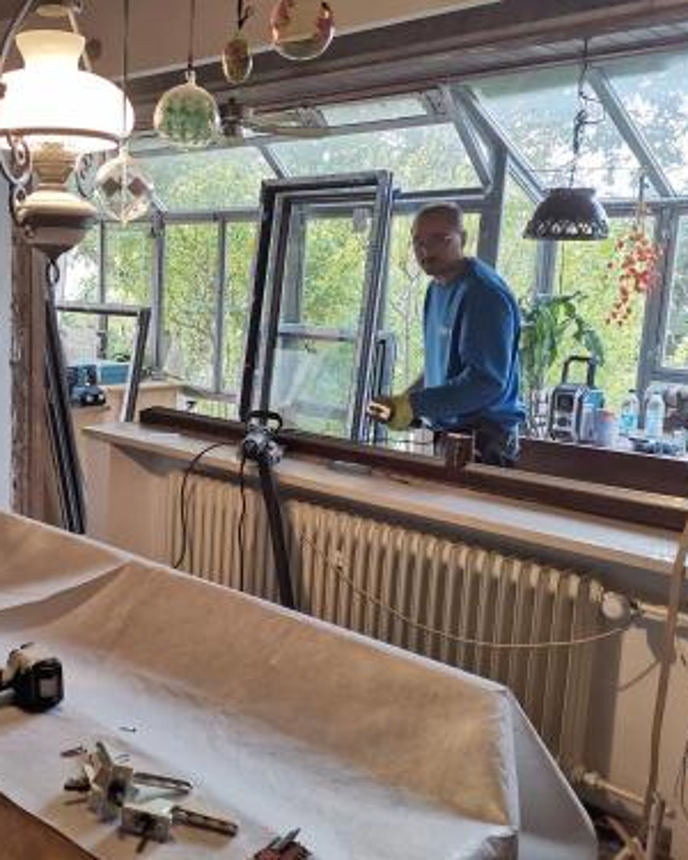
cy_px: 422
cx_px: 170
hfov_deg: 40.0
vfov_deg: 50.3
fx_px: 916
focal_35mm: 36
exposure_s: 1/100
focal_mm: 4.75
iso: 100
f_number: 1.8
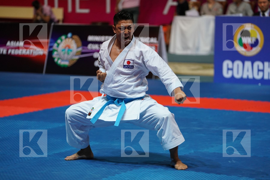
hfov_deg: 13.9
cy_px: 90
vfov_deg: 9.3
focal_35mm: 148
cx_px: 135
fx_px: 1110
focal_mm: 148
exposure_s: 1/500
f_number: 2.8
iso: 2000
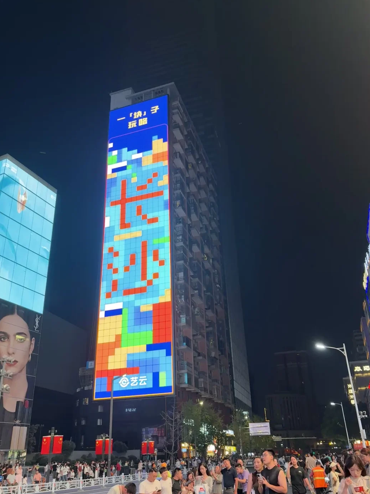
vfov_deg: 65.3
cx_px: 184
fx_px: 385
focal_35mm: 27
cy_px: 253
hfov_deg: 51.3
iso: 125
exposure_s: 1/80
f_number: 1.6
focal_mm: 5.96
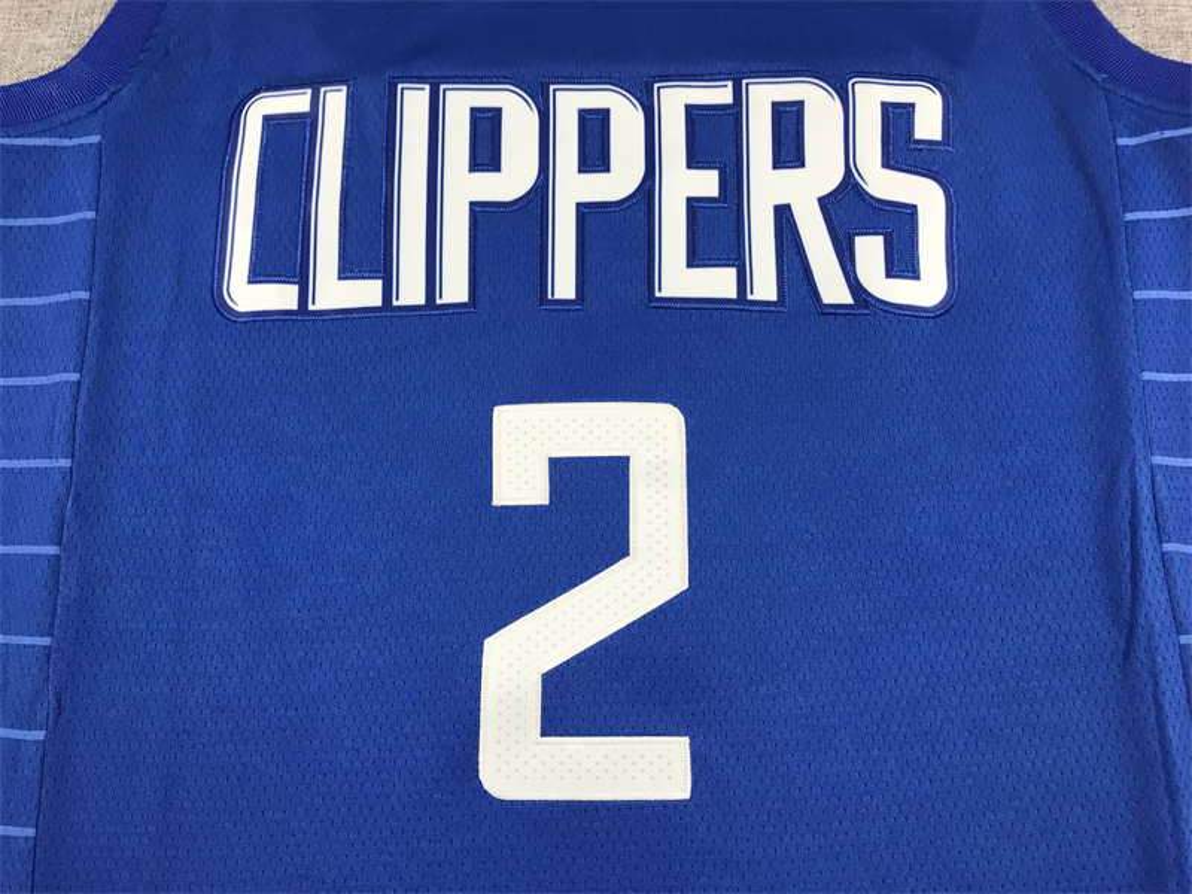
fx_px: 964
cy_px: 447
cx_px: 596
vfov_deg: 49.7
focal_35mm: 28
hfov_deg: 63.4
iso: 40
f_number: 1.8
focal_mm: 3.99
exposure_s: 1/100
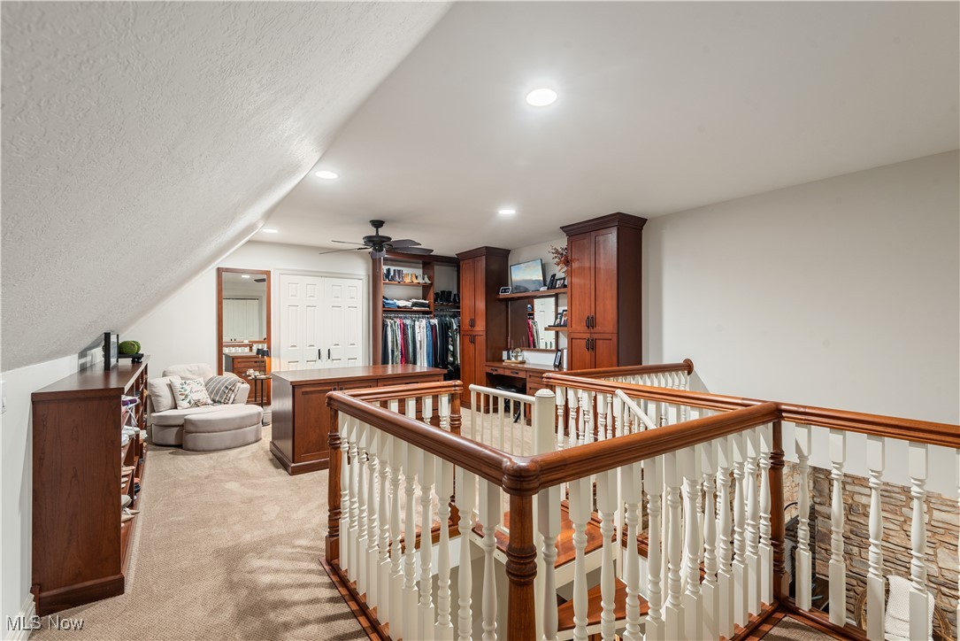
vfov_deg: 73.8
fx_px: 427
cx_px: 480
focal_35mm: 16
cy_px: 320
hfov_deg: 96.7
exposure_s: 1.6
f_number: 8
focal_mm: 16
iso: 400
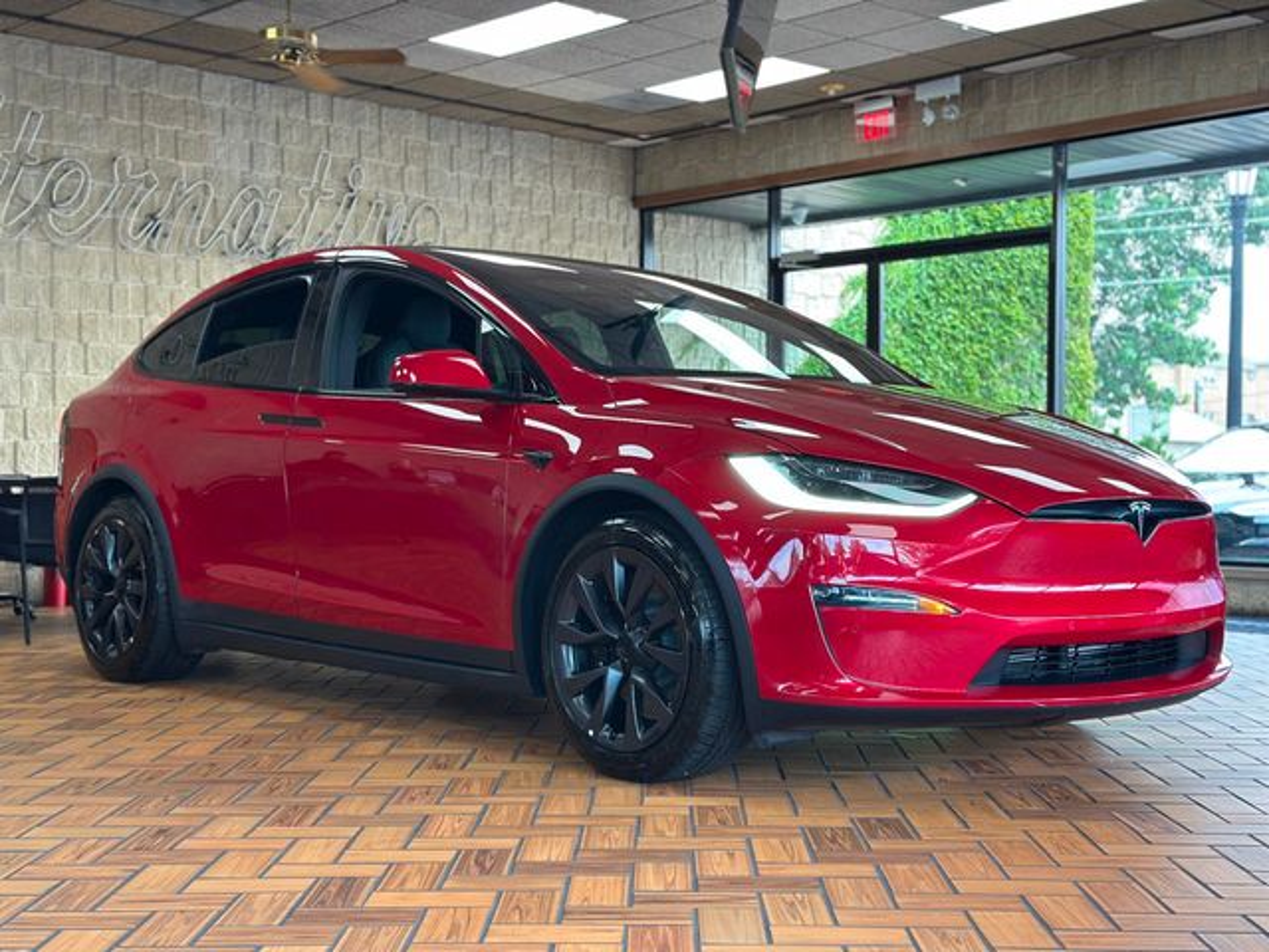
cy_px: 476
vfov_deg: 30.3
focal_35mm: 48
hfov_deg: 39.7
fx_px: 1760
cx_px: 634
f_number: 1.78
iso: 100
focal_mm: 6.86
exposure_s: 1/120
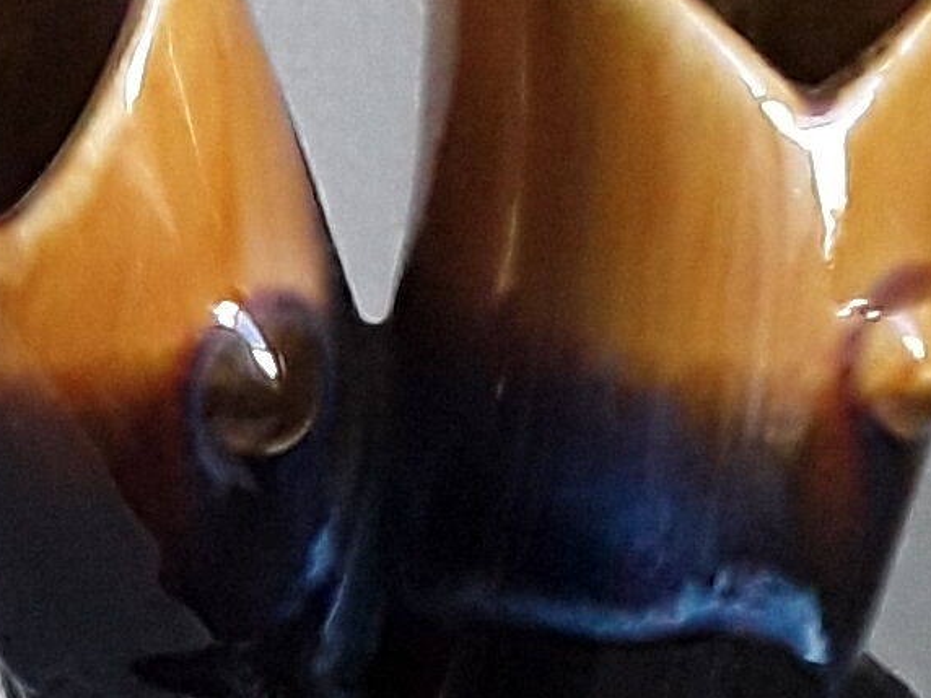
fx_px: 4142
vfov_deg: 9.6
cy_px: 273
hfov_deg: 12.1
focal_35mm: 154
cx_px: -583
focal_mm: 2.91
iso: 400
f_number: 1.9
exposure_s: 1/174
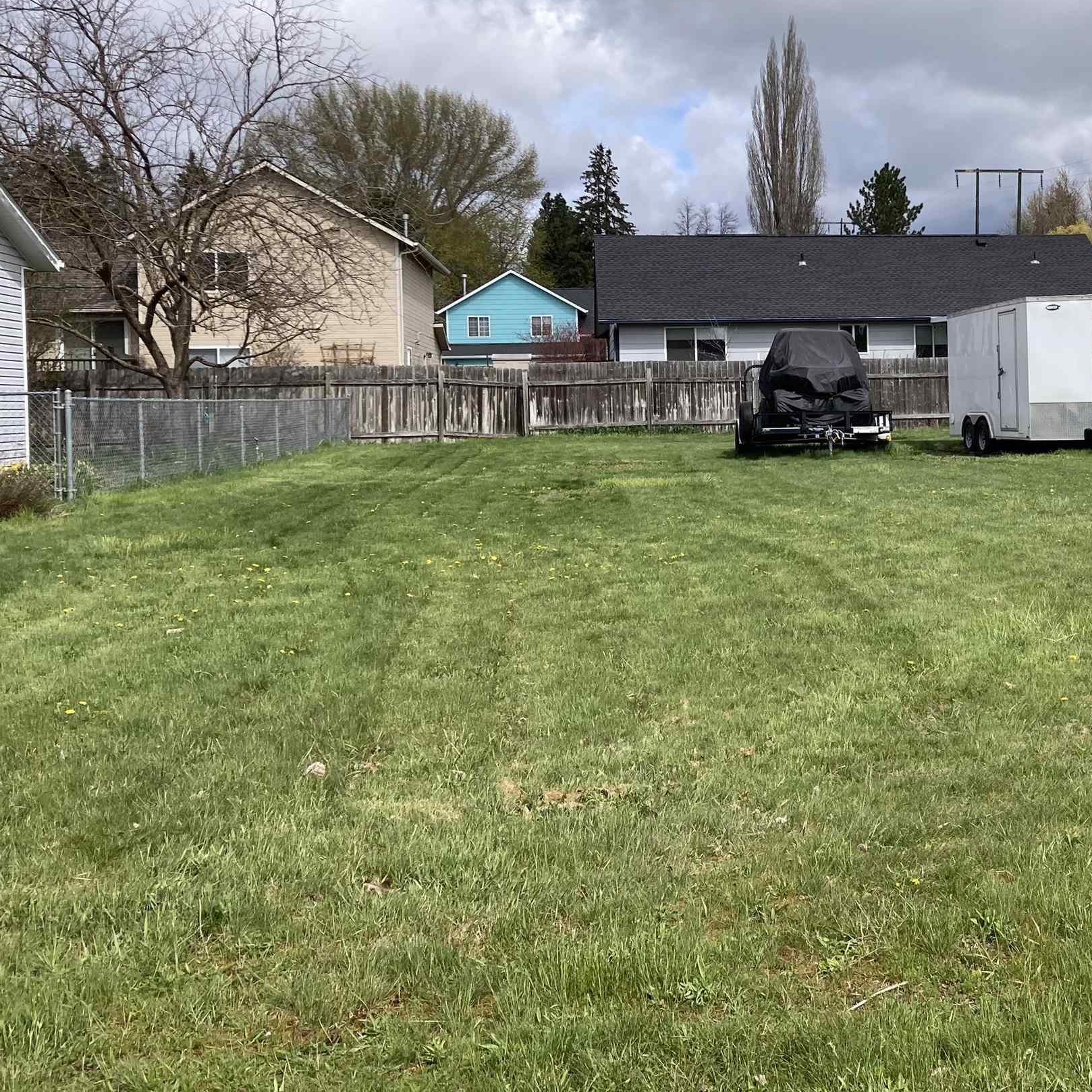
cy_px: 423
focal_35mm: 47
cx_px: 917
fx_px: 1677
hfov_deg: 34.6
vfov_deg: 35.9
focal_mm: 3.99
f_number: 1.8
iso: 20
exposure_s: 1/2404
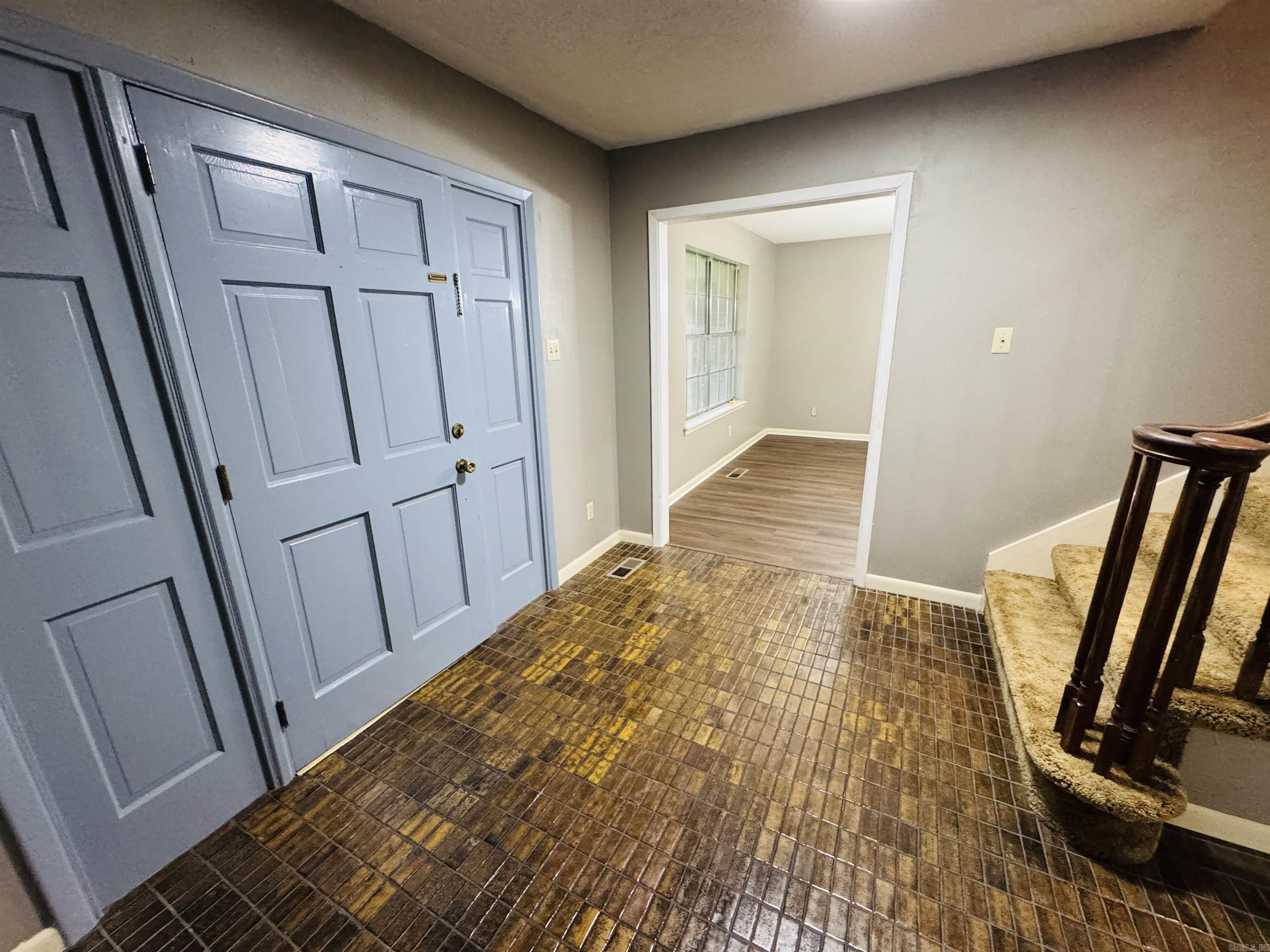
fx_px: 514
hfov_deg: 102.1
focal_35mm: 14
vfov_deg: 85.7
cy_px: 476
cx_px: 635
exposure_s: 1/60
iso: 640
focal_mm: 2.22
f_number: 2.2
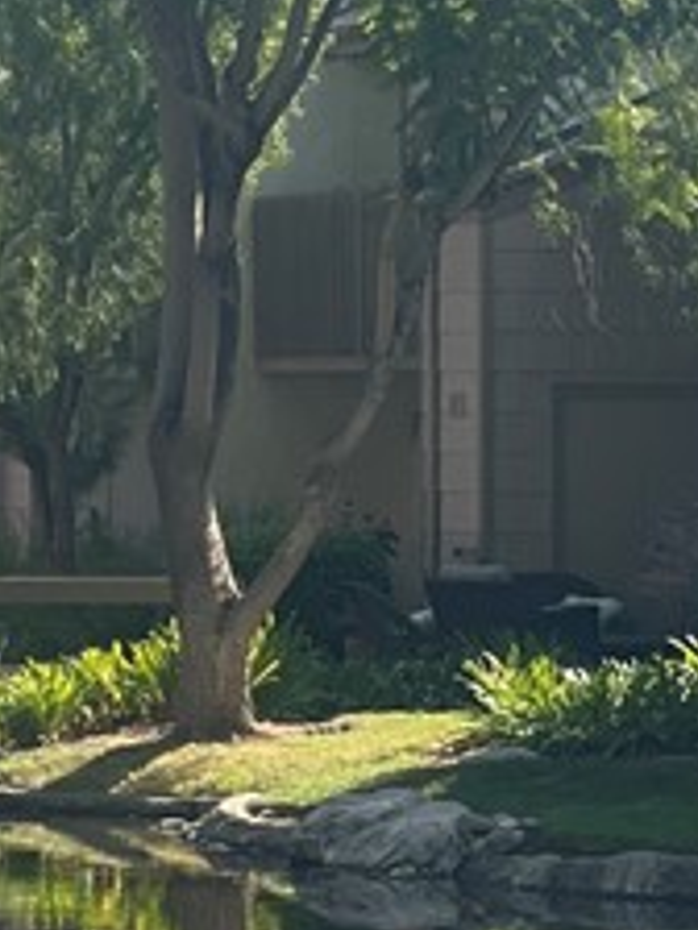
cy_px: 237
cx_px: -536
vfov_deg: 6.8
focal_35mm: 292
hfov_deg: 5.0
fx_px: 7851
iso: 32
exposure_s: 1/742
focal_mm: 7.5
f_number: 2.2
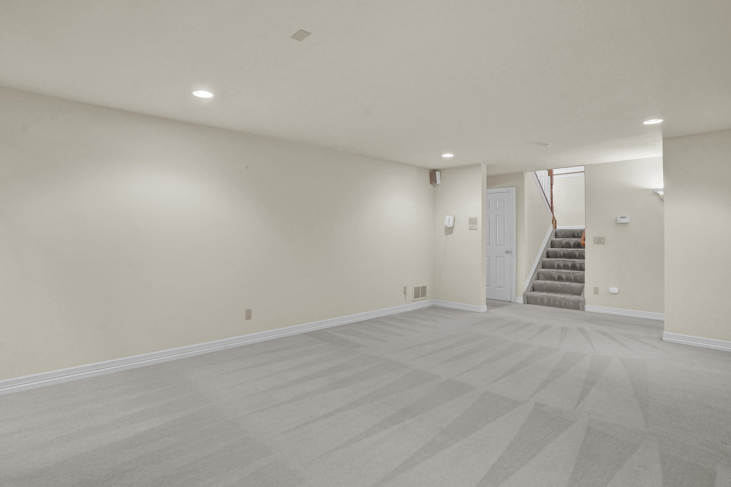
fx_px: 345
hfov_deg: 93.3
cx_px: 366
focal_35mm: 17
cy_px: 244
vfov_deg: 70.4
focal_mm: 17
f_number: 8
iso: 400
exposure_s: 1/8
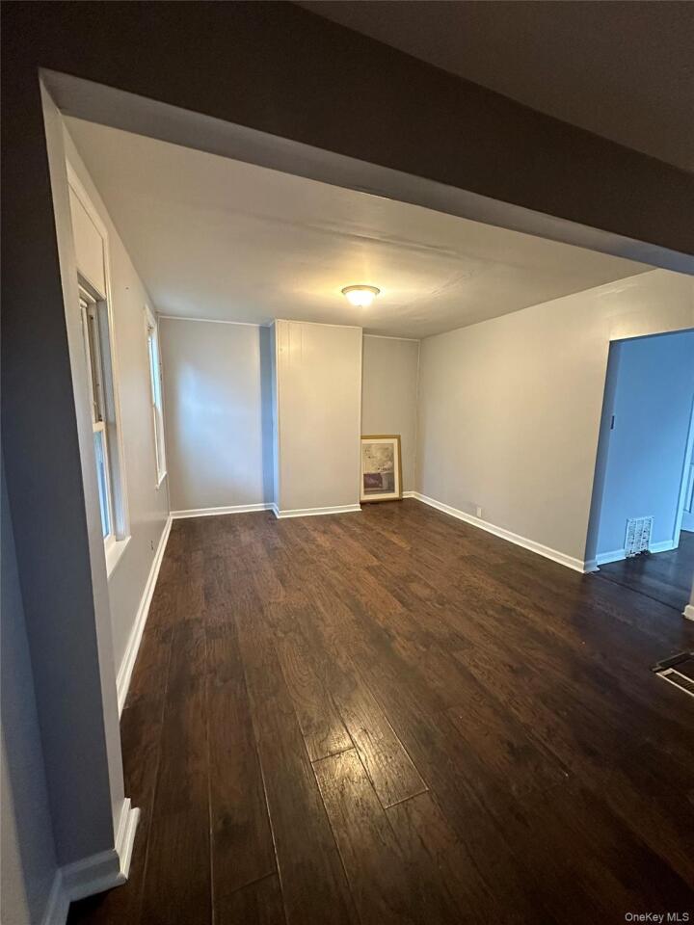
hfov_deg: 85.7
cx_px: 347
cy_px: 462
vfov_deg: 102.1
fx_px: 374
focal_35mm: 14
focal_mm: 2.22
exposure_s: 1/60
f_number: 2.2
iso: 500
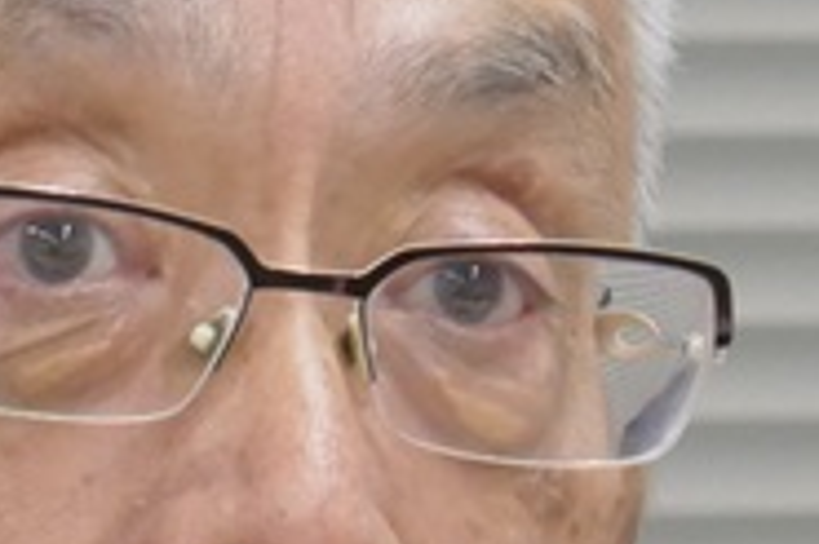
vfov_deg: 1.5
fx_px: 20297
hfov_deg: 2.3
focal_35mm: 893
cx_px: -226
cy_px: 593
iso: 1600
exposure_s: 1/50
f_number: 5.9
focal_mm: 60.3
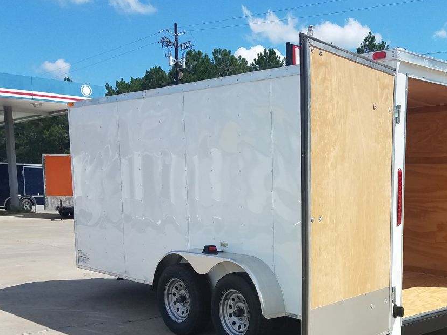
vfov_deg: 32.4
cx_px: 360
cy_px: 239
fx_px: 568
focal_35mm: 44
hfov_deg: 41.1
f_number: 1.7
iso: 40
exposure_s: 1/2680
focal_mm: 4.2
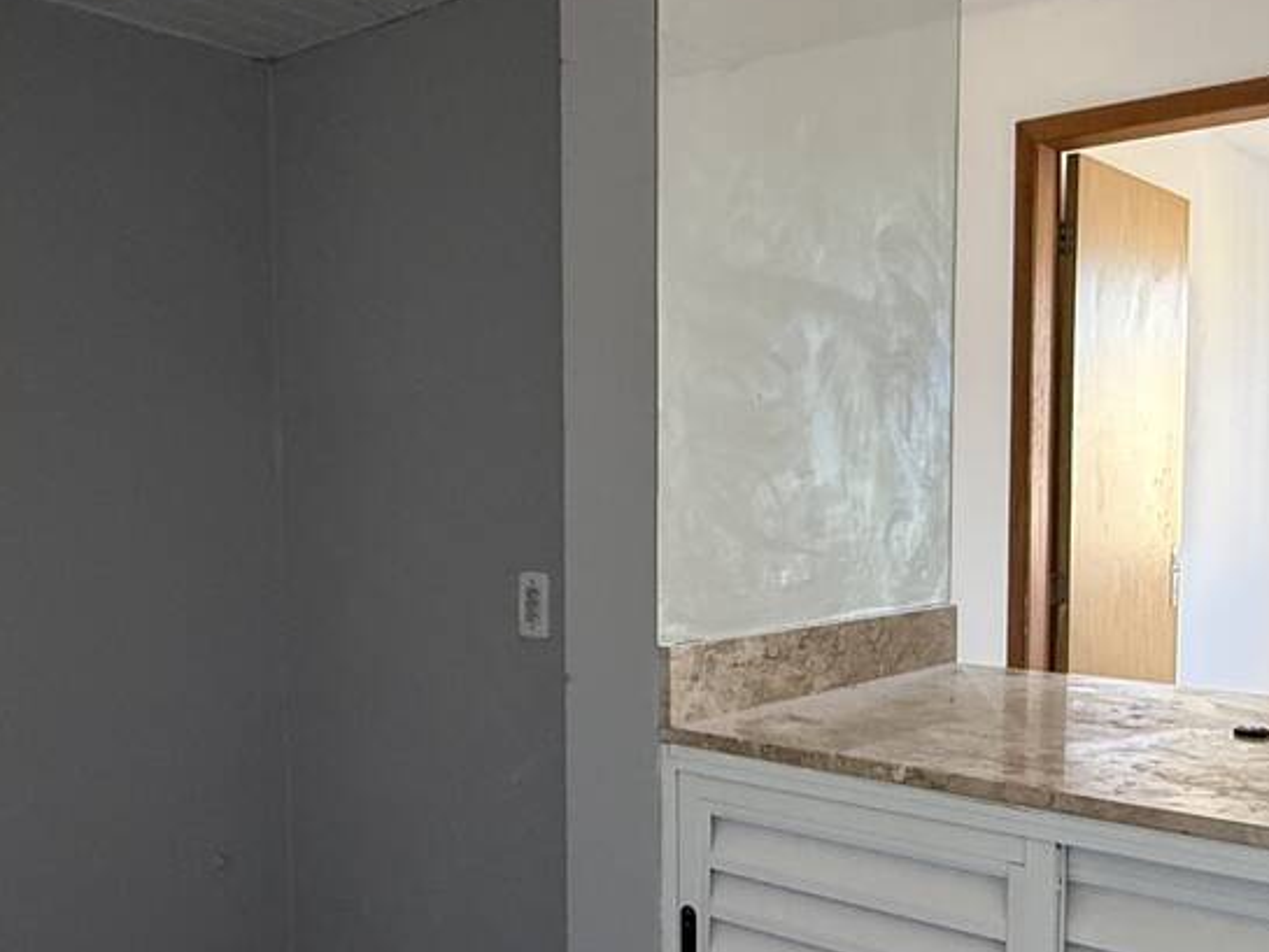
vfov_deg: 38.5
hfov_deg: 49.8
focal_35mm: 37
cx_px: 764
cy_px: 589
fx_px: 1357
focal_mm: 2.22
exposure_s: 1/99
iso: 250
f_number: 2.2
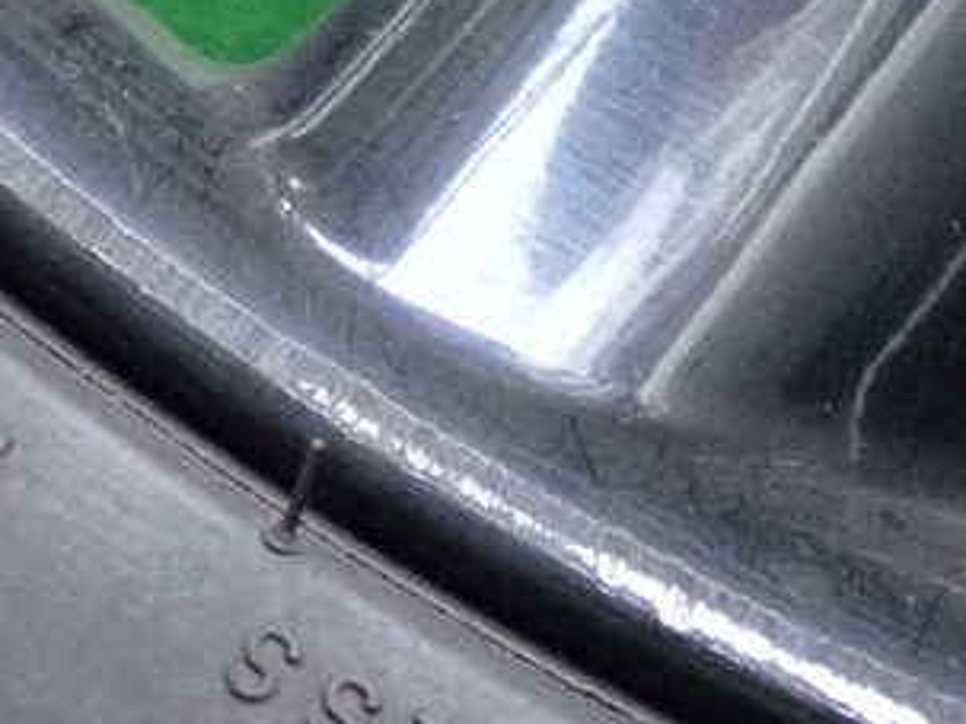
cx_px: 319
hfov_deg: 18.3
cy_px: 242
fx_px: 2985
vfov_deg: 13.8
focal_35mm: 107
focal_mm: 9.65
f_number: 3.3
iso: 5000
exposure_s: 1/125
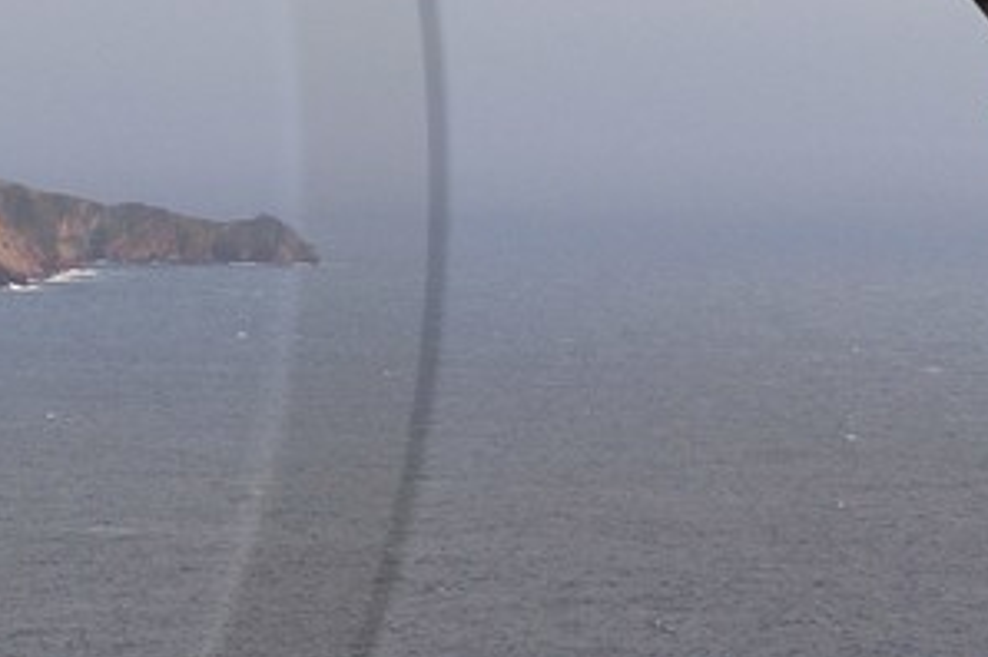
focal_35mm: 215
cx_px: -938
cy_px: 191
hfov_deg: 9.1
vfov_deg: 6.4
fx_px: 5894
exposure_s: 1/125
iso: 400
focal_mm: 40
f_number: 9
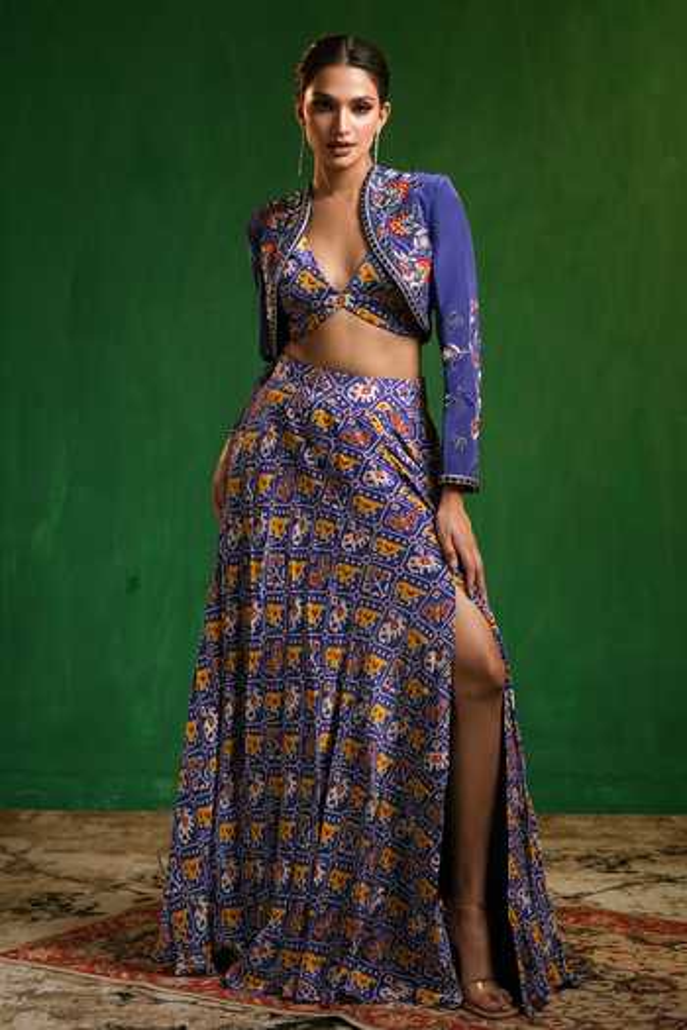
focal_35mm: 50
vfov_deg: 39.6
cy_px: 515
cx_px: 344
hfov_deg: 27.0
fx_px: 1431
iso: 400
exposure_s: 1/160
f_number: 2.8
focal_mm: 50
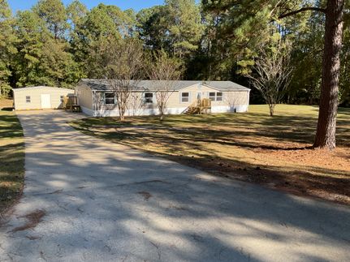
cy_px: 131
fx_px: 293
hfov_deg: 61.7
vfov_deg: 48.2
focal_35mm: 29
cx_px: 175
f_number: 1.8
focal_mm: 3
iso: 16
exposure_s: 1/580
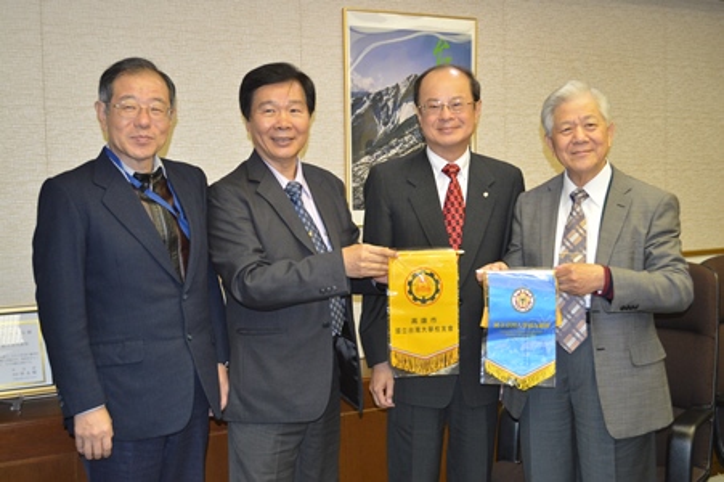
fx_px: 874
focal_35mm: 44
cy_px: 241
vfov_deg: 30.8
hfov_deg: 45.0
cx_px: 362
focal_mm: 29
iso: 1000
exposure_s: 1/60
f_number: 4.5
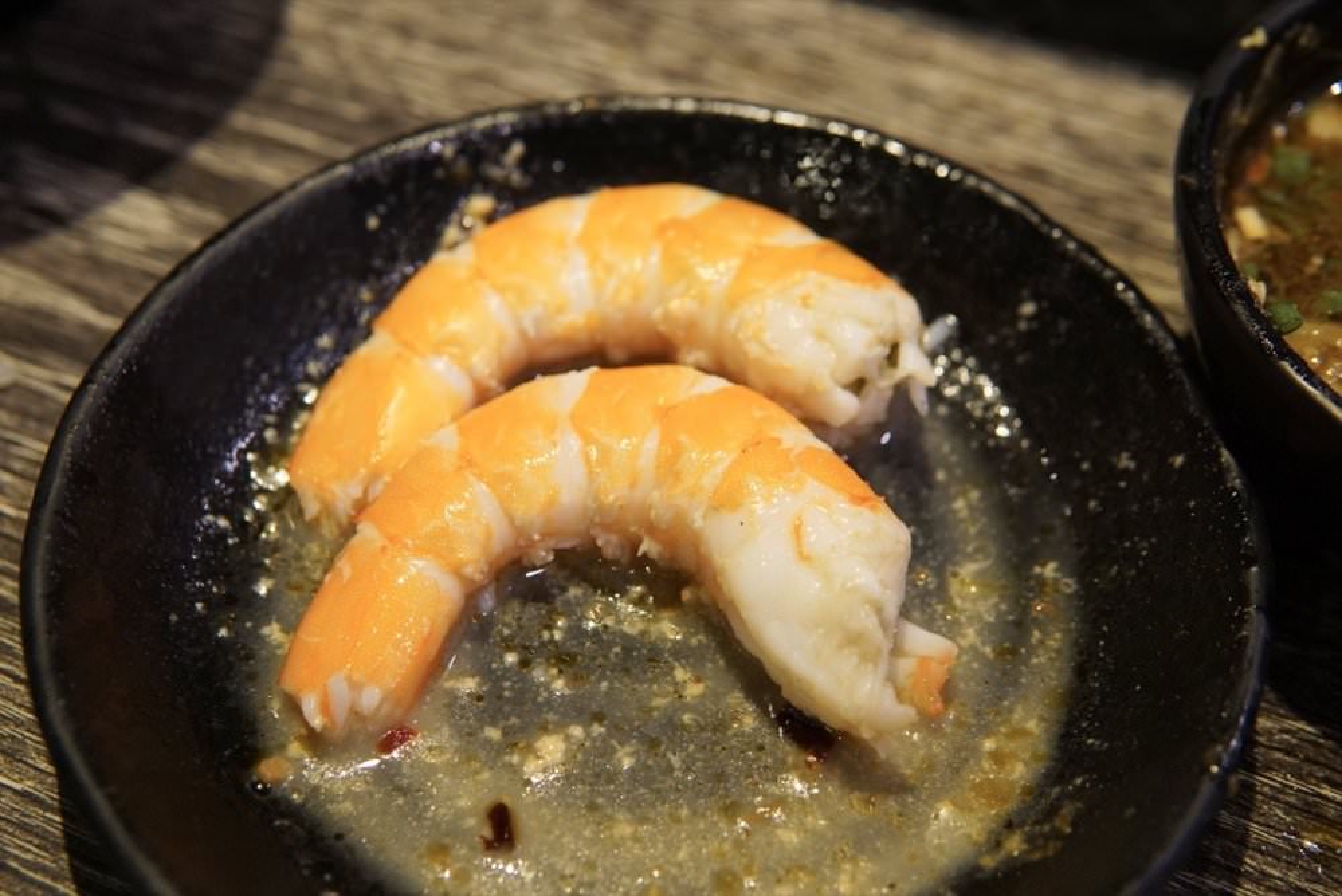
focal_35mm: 45
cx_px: 671
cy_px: 448
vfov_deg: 29.9
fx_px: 1678
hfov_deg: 43.6
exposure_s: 1/60
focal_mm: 30
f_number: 4
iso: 1000
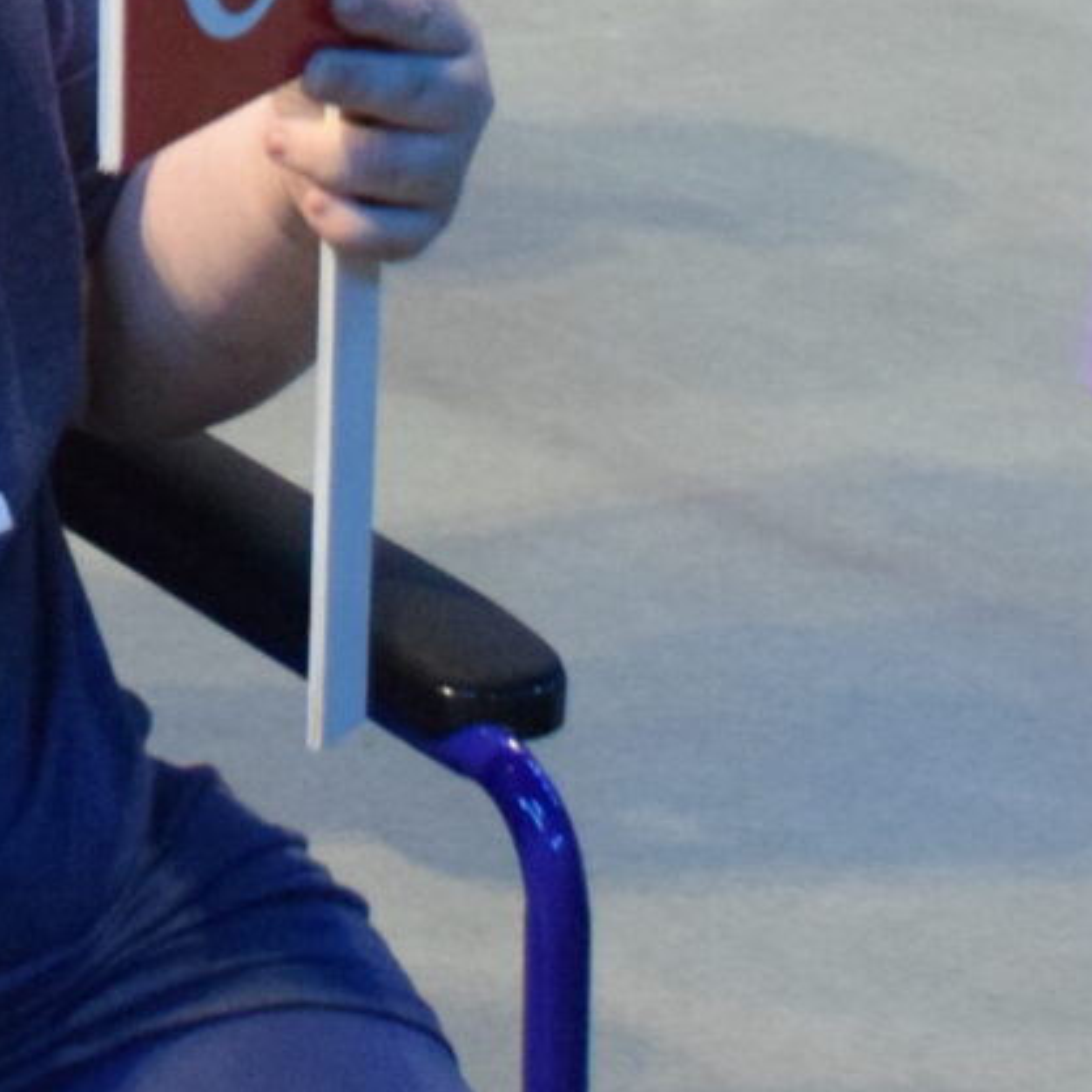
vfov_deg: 10.5
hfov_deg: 10.8
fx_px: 5568
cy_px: -897
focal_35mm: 156
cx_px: -512
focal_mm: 20
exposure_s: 1/60
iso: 3200
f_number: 3.8
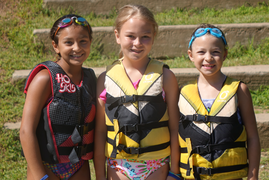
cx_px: 134
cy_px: 90
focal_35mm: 133
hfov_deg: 15.4
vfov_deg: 10.3
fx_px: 994
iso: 100
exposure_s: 1/1600
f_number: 2.8
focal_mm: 48.67
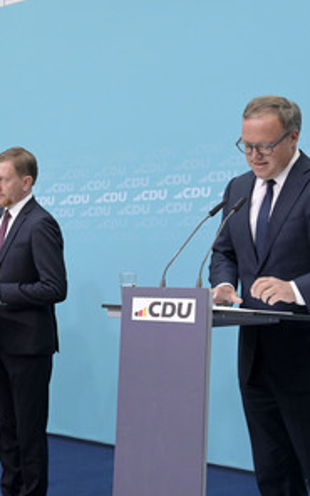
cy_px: 248
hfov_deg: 20.5
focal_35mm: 62
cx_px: 24
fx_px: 838
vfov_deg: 33.0
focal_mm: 40
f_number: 5
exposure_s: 1/640
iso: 5000
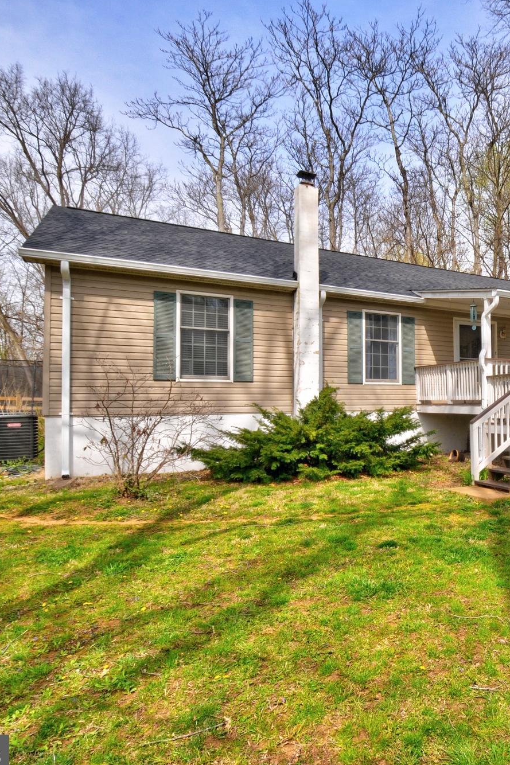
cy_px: 386
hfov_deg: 48.6
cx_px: 470
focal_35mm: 23
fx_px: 489
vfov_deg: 76.1
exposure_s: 1/320
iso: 400
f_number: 11
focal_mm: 10
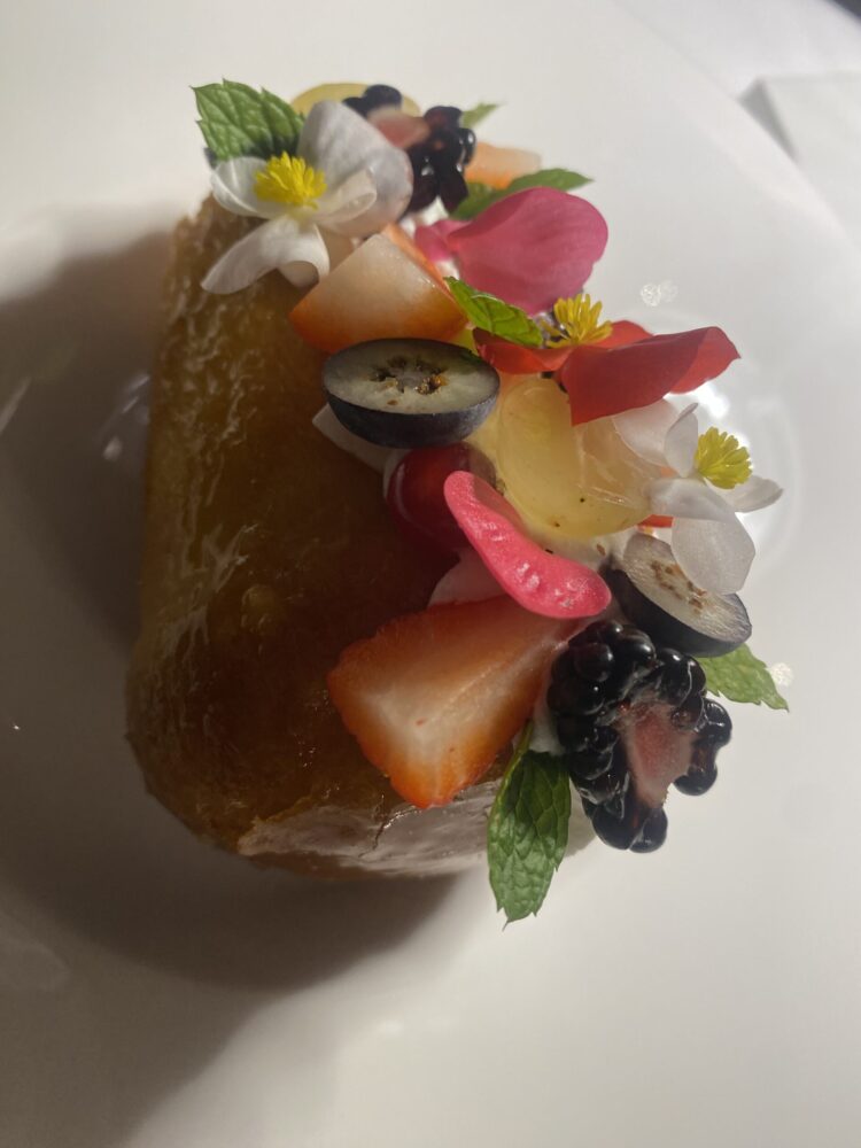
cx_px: 430
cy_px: 574
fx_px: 829
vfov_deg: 69.4
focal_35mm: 25
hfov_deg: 54.9
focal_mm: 4.25
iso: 125
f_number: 1.8
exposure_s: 1/110
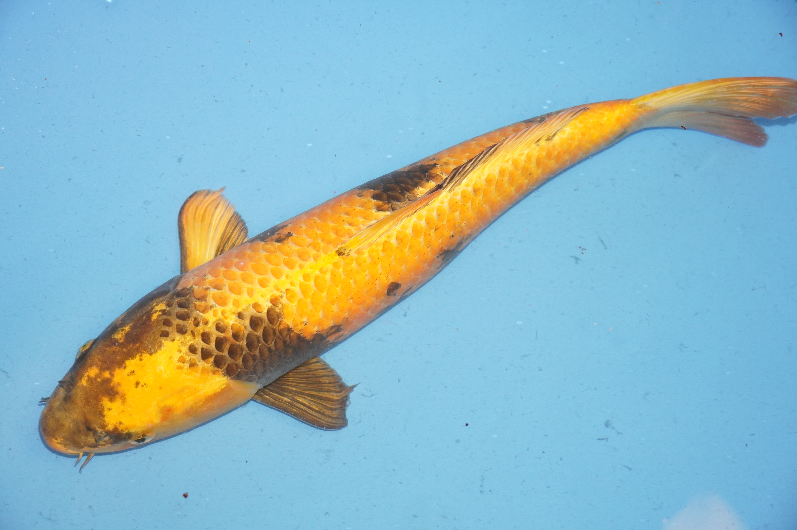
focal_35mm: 58
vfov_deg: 23.1
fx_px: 1294
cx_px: 398
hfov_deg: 34.2
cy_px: 265
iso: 2000
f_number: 4.5
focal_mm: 39
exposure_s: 1/160
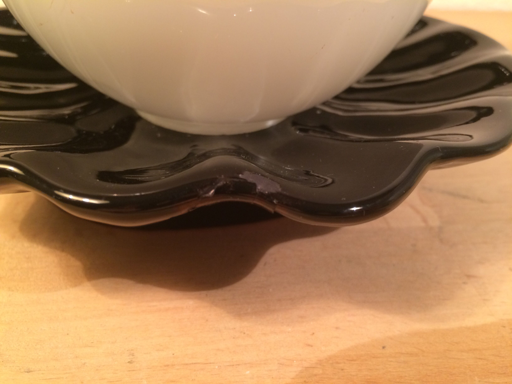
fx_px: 429
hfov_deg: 61.7
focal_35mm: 29
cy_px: 192
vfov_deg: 48.2
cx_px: 256
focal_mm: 4.15
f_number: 2.2
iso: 160
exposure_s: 1/33
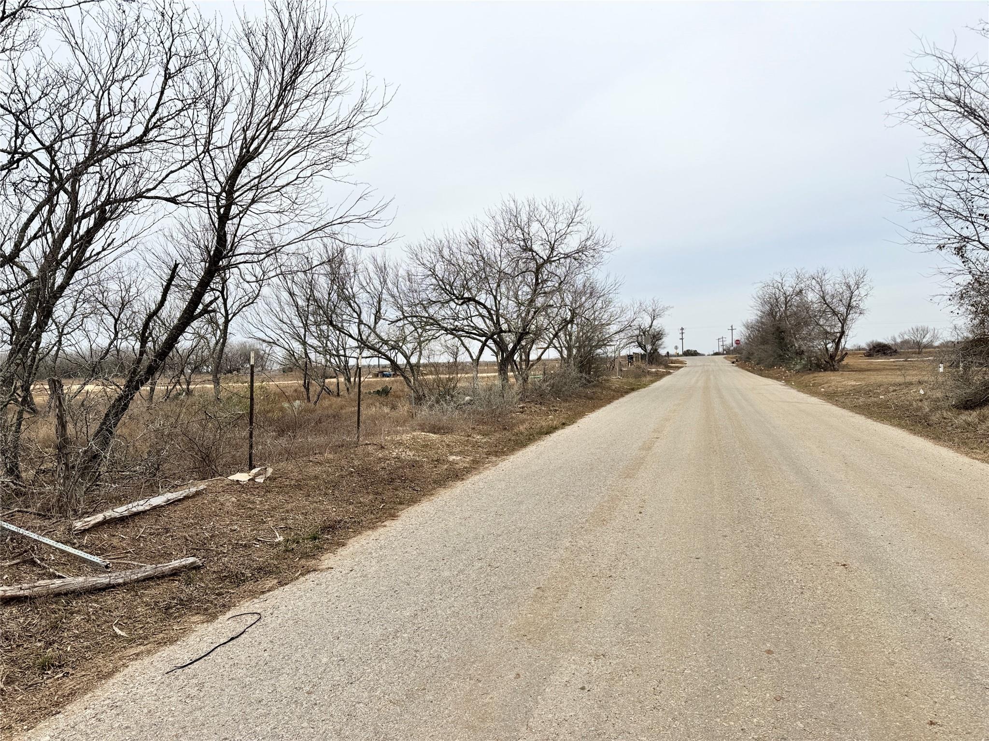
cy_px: 370
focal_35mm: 24
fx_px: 686
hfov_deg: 71.6
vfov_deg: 56.8
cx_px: 494
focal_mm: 6.76
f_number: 1.78
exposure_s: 1/3413
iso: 80
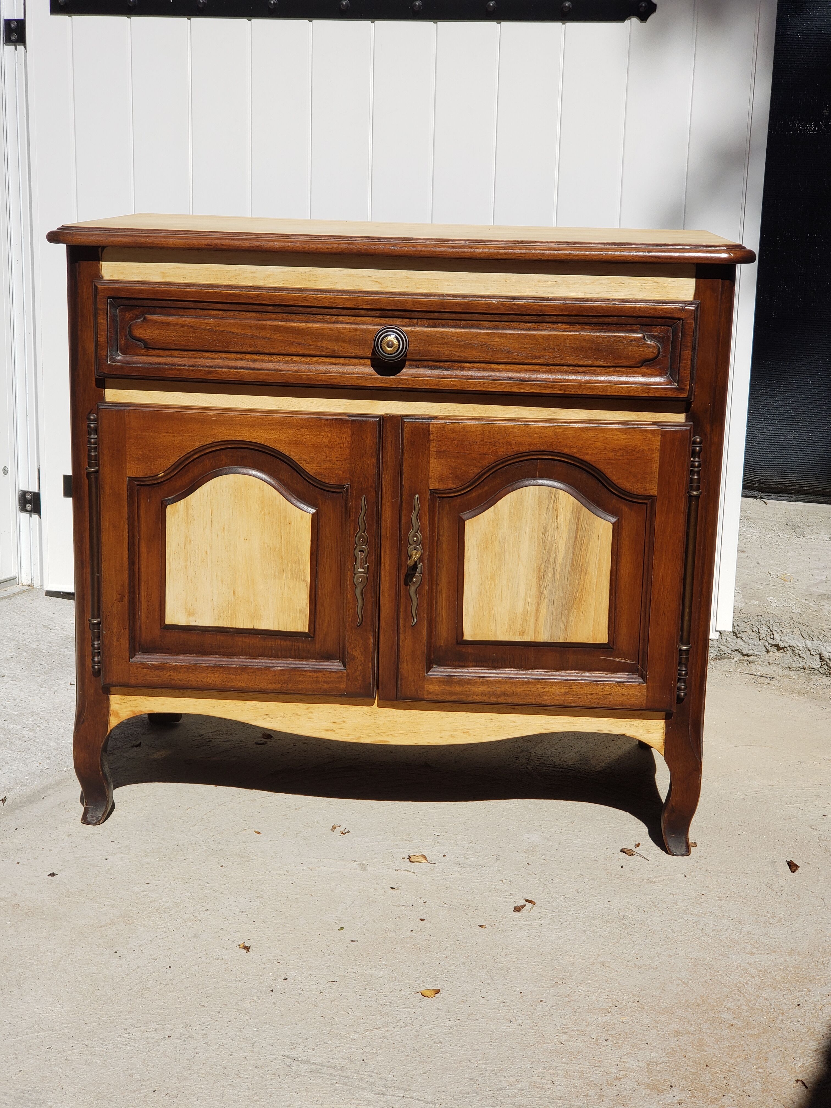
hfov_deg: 28.0
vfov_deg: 36.8
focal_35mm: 52
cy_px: 554
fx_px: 1664
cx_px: 416
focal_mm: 6
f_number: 2.4
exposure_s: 1/1105
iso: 32
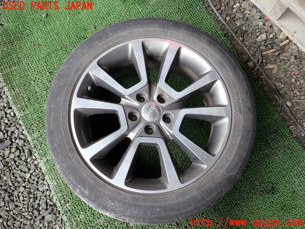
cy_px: 114
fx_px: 264
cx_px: 152
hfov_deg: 60.0
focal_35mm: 30
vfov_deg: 46.8
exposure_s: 1/100
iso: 200
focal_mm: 5.4
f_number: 2.3
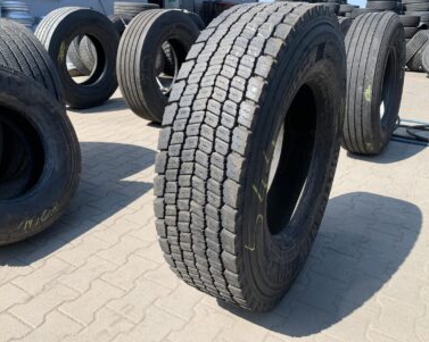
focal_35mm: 29
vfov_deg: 49.9
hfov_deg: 60.5
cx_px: 224
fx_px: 368
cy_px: 162
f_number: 1.8
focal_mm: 4.25
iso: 25
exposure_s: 1/894
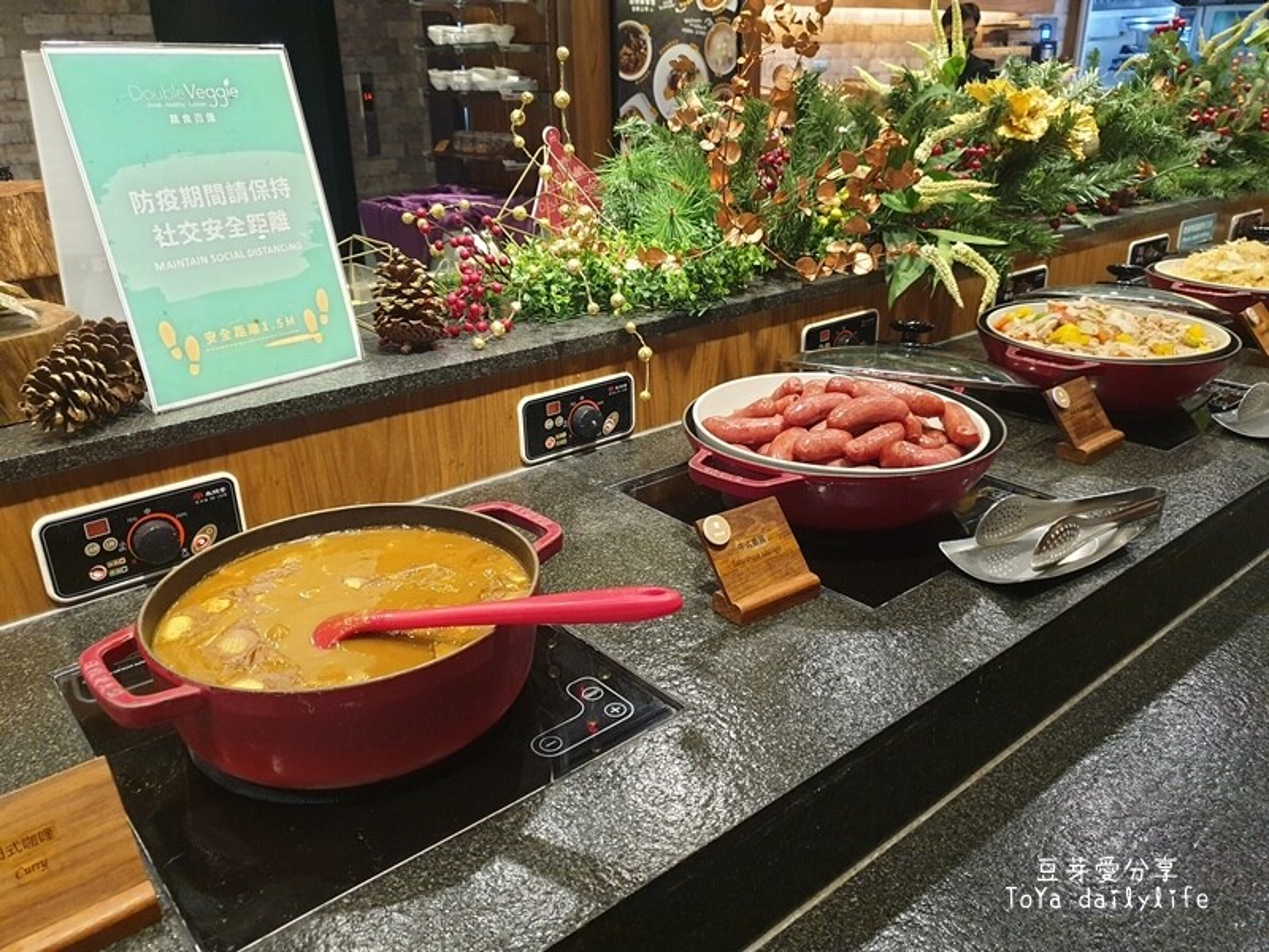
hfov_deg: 67.3
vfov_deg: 53.1
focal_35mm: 26
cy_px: 476
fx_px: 953
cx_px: 634
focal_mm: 4.3
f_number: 1.5
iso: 320
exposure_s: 1/60
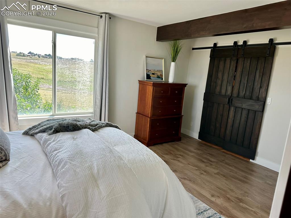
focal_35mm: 24
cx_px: 146
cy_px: 109
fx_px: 202
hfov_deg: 71.6
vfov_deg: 56.8
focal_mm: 6.86
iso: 80
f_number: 1.78
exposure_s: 1/296
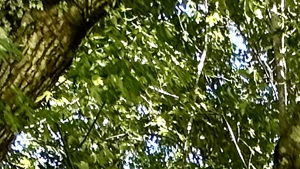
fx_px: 931
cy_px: 862
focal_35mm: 117
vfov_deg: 6.1
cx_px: 445
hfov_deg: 16.7
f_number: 2.2
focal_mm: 2.22
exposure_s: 1/151
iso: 40
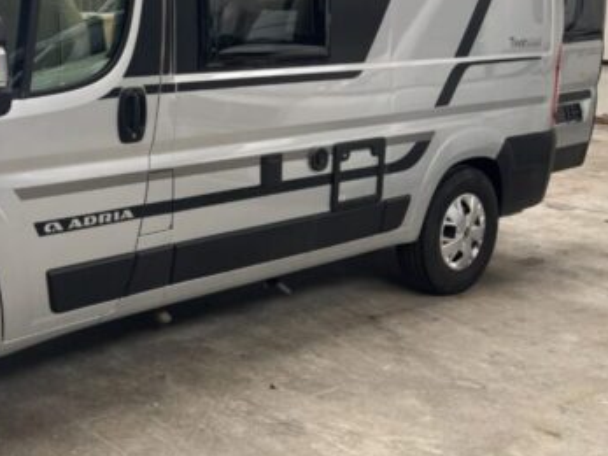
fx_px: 843
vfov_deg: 29.3
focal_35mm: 48
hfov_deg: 37.2
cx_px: 65
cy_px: 70
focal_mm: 5.96
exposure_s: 1/100
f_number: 1.6
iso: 80
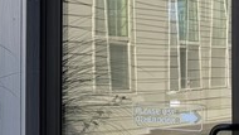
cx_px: 1
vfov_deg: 8.6
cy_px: 16
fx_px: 894
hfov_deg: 15.0
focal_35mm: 141
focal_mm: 6.76
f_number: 1.78
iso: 80
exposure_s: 1/750
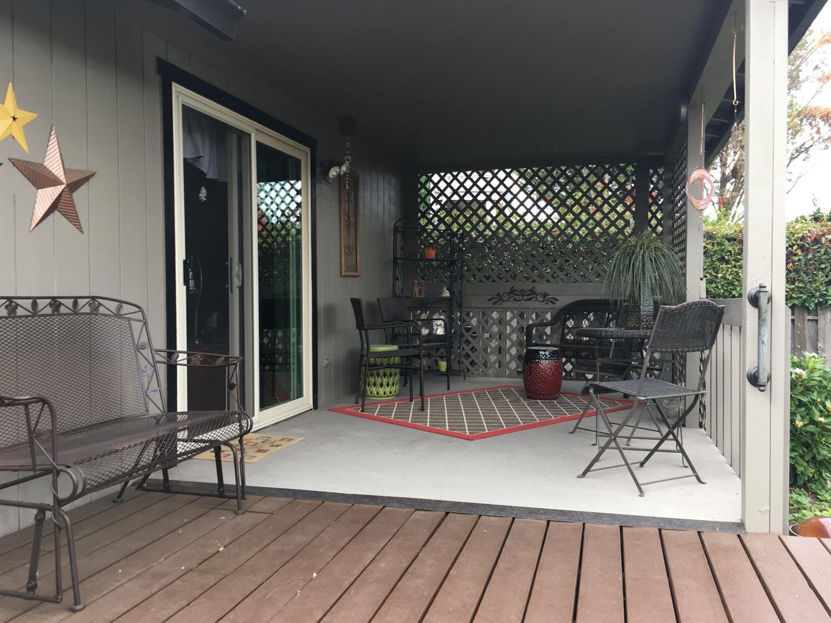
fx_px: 696
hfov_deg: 61.7
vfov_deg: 48.2
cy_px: 312
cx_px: 416
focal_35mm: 29
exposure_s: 1/60
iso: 32
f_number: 2.2
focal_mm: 4.15
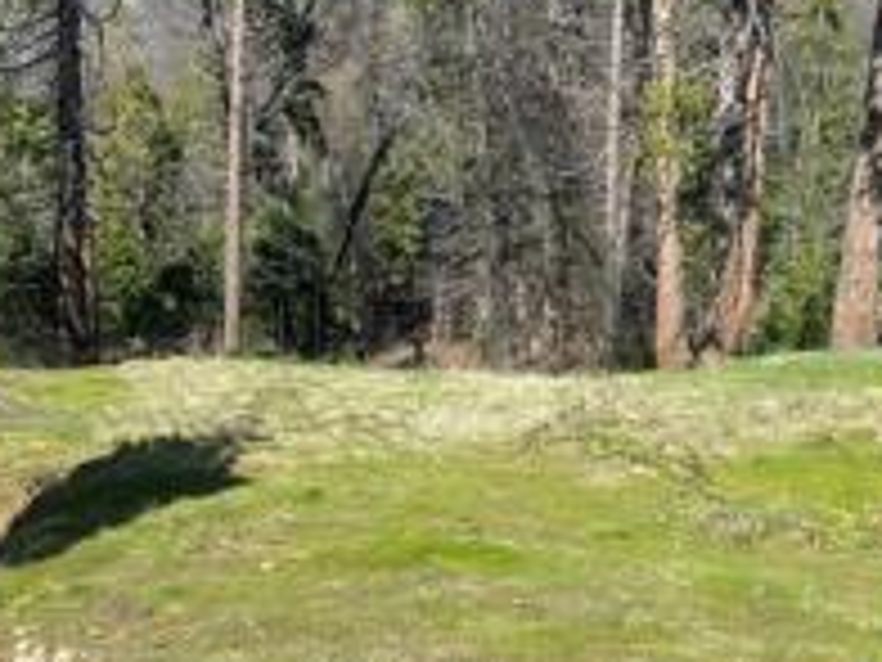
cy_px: 396
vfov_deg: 27.5
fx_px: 1350
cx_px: 261
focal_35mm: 53
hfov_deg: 35.6
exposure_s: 1/1808
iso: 32
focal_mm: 4.25
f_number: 1.8
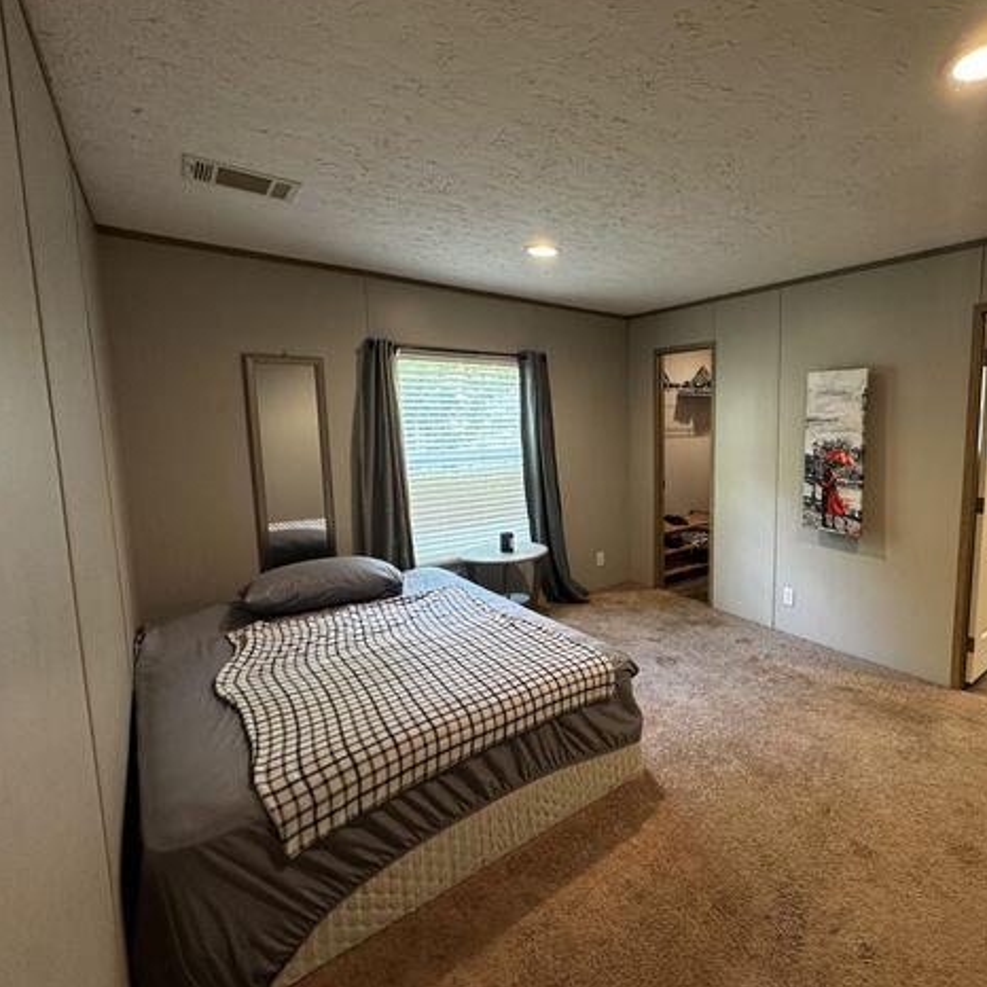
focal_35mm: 17
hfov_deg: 81.2
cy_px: 481
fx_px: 548
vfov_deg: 84.0
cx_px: 657
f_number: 2.2
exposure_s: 1/60
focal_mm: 2.22
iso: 200
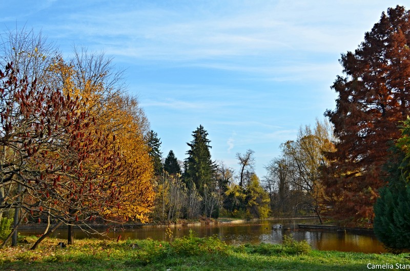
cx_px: 205
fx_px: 375
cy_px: 136
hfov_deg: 57.3
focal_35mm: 33
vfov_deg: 39.8
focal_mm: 22
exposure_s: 1/200
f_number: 7.1
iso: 100
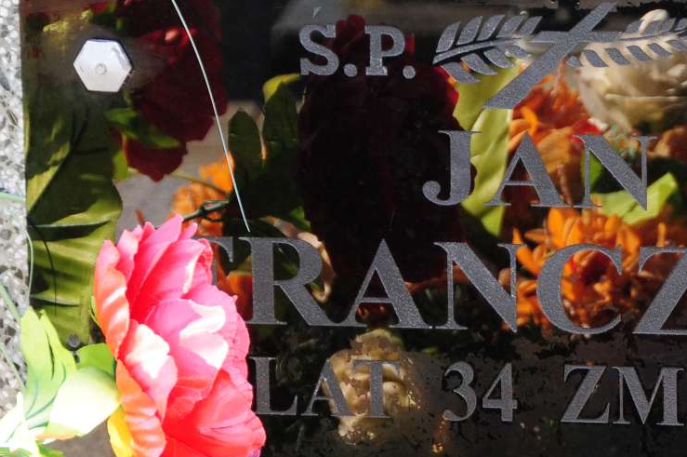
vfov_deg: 3.8
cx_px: 639
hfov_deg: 5.8
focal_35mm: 357
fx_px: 6805
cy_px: 396
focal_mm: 82
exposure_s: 1/100
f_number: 7.1
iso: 320
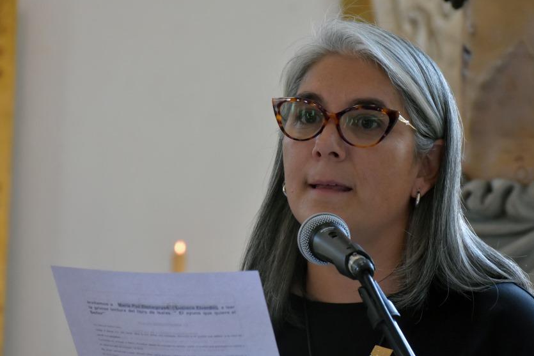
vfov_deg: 6.7
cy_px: 202
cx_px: 307
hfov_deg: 10.0
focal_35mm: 206
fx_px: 3056
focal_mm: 112
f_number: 8
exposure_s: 1/250
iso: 1600
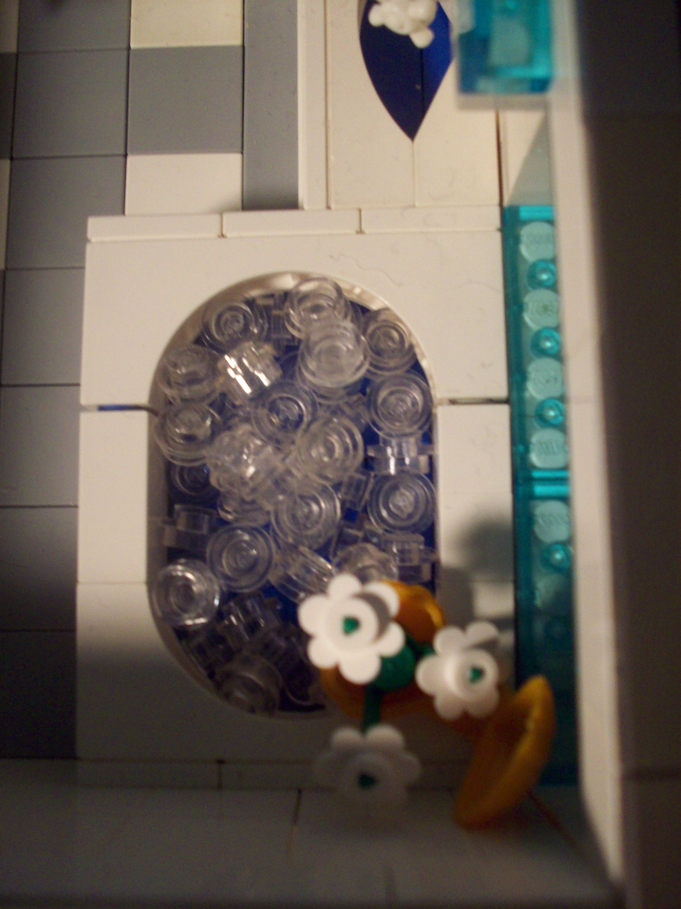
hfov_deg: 38.7
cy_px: 454
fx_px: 971
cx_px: 340
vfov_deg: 50.1
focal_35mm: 37
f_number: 2.8
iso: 150
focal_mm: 6.2
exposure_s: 1/45
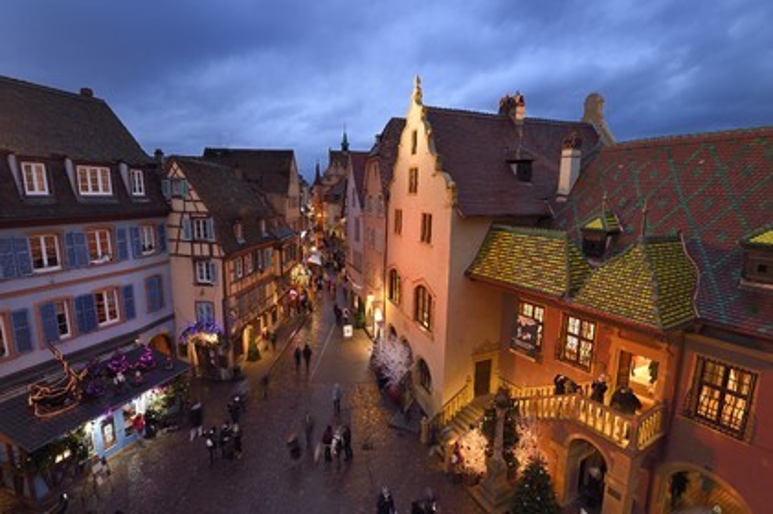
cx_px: 386
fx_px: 365
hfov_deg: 93.3
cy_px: 257
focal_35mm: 17
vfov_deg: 70.4
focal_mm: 17
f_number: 7.1
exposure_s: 1/1.25
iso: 200
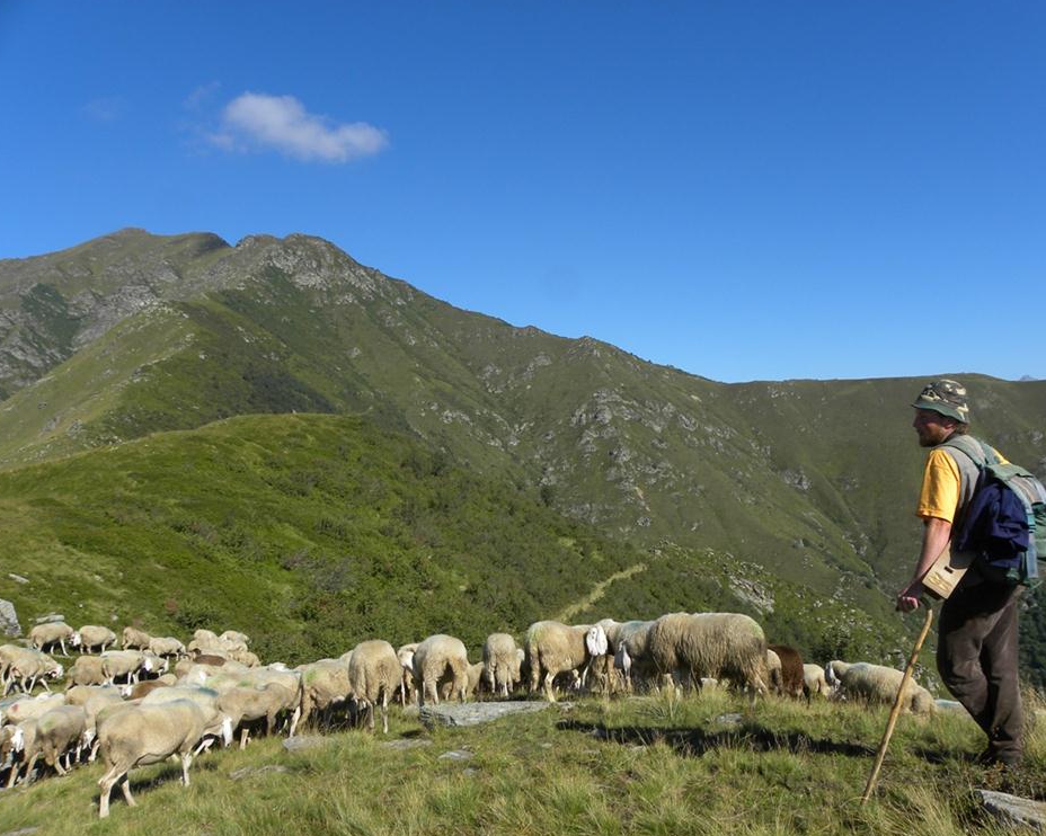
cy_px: 427
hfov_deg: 62.2
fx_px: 867
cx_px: 542
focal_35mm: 28
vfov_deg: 51.5
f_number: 5.6
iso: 64
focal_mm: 4.6
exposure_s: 1/383
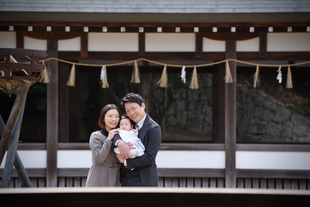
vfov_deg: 6.9
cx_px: 155
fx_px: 1723
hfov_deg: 10.3
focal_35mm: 200
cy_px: 104
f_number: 5.6
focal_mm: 200
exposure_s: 1/1250
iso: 800
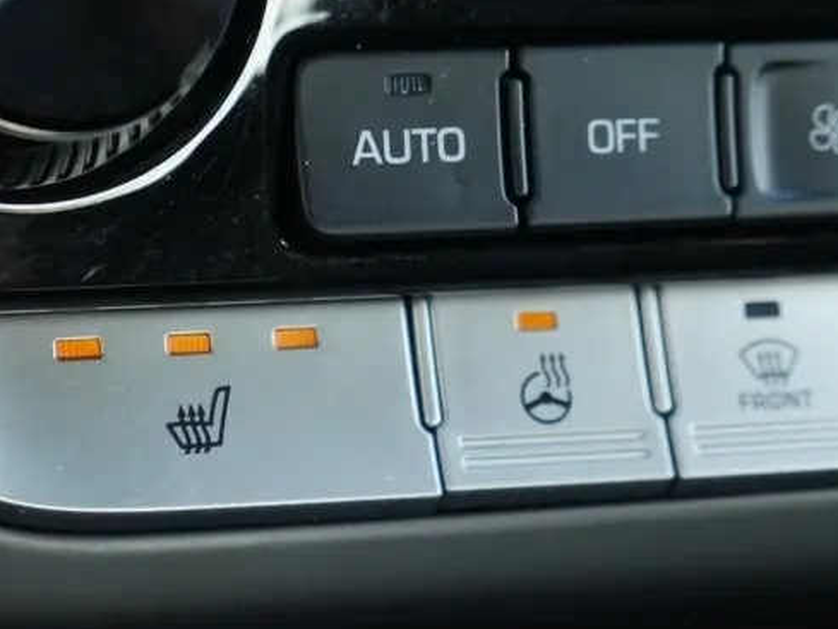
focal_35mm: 110
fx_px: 2664
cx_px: 314
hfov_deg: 17.9
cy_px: 380
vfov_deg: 13.5
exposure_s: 1/100
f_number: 5.6
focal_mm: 42
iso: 1000
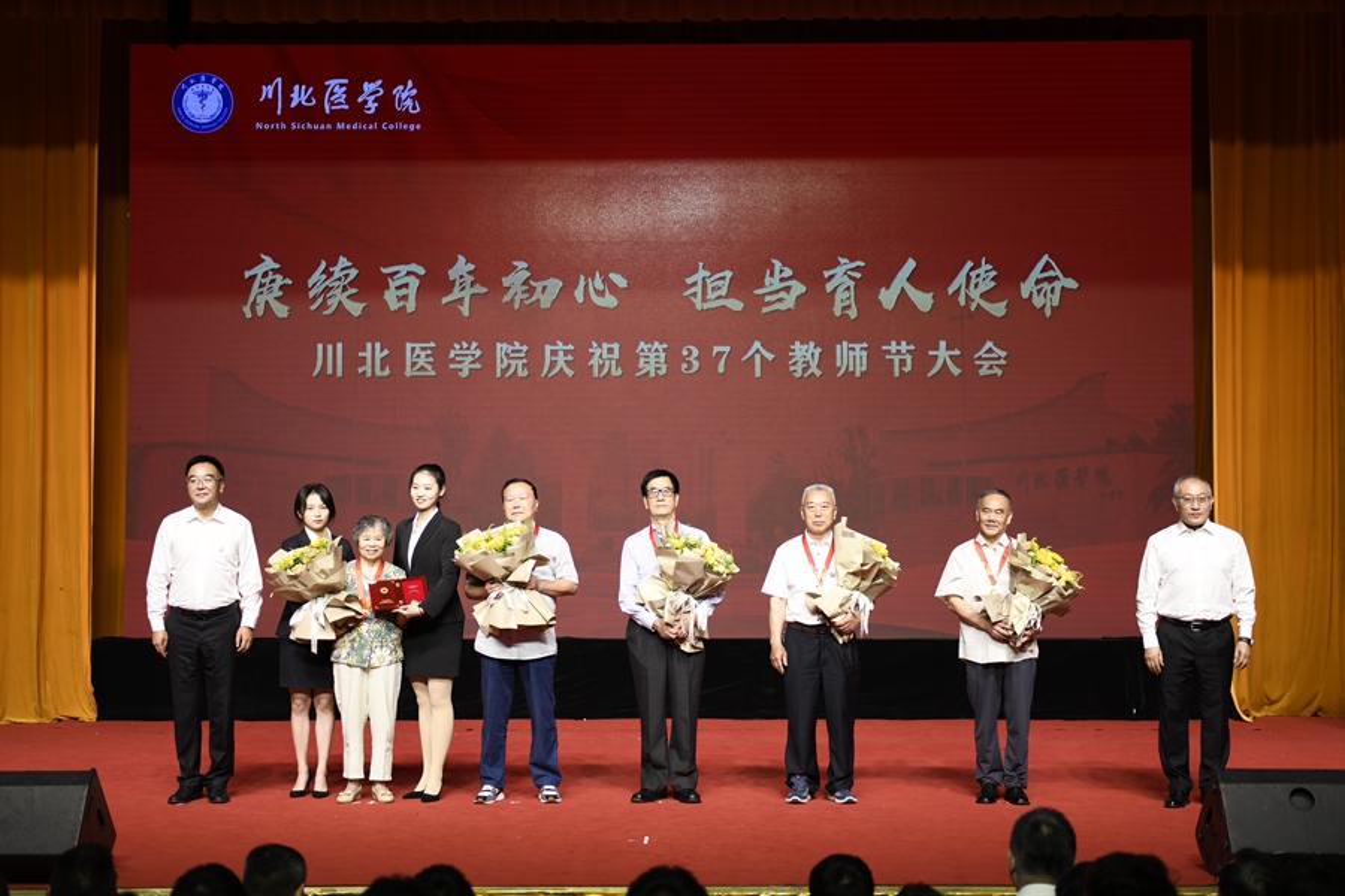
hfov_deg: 38.2
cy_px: 448
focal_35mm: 52
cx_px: 672
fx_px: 1943
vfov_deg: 26.0
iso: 200
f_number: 2.8
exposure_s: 1/125
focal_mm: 52
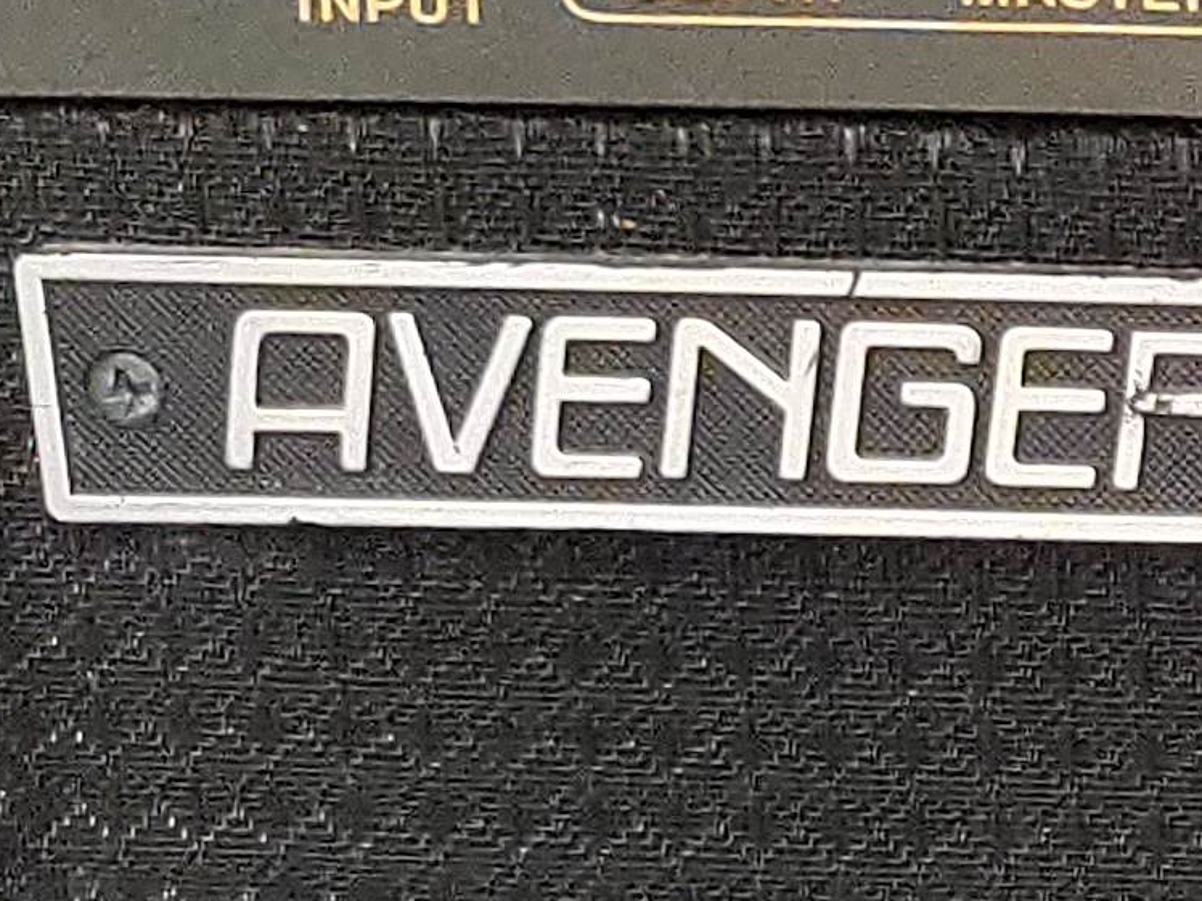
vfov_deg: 11.4
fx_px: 4375
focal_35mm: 126
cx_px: 2806
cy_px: 1266
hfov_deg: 12.5
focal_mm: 5.56
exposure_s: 1/20
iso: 2313
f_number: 1.8
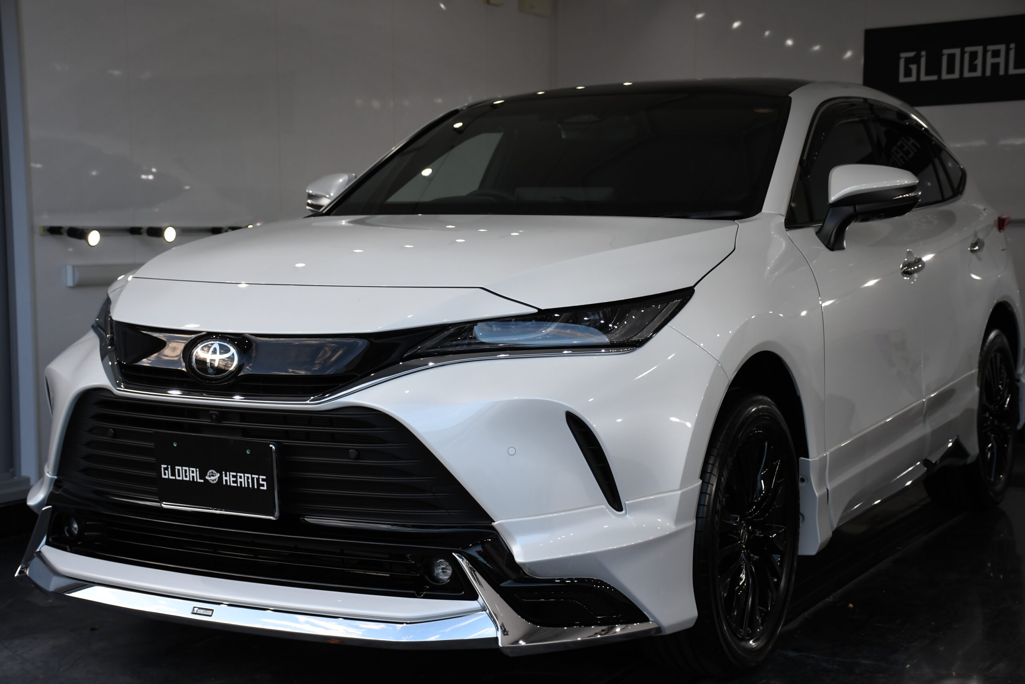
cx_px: 512
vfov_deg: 26.0
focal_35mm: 52
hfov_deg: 38.2
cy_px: 342
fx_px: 1481
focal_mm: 35
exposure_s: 1/400
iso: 500
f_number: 4.2
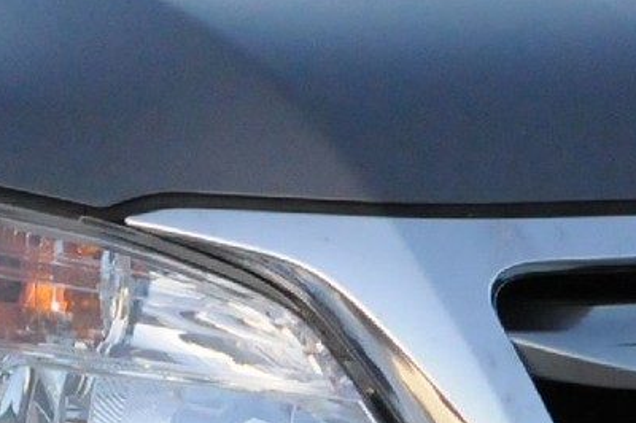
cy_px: 95
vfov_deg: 2.2
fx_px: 11262
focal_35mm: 638
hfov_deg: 3.2
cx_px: -830
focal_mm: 68
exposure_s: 1/800
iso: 2000
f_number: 6.3
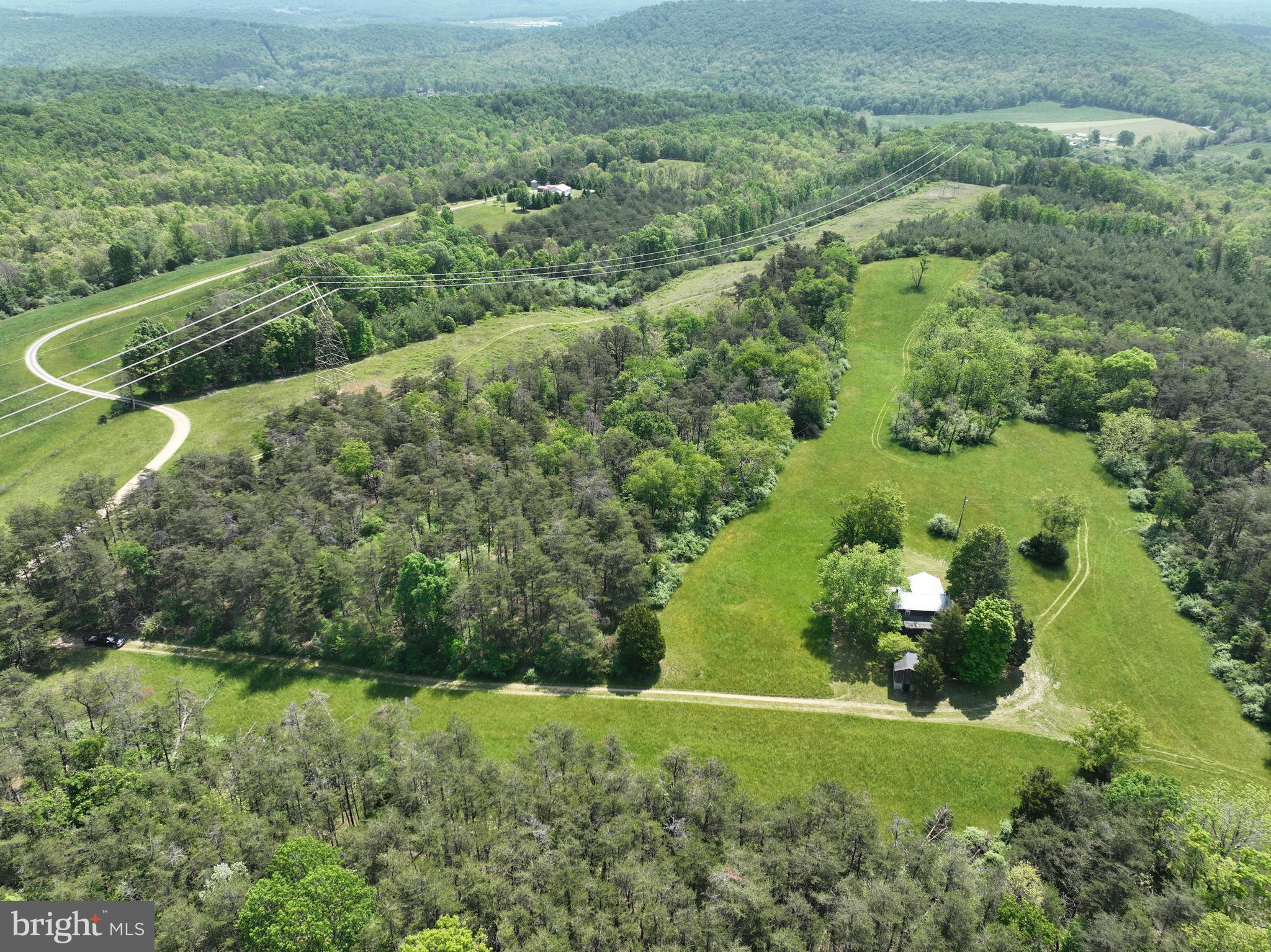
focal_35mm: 24
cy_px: 476
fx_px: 881
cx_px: 636
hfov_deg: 71.6
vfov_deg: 56.8
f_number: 2.8
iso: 100
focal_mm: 12.29
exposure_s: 1/800
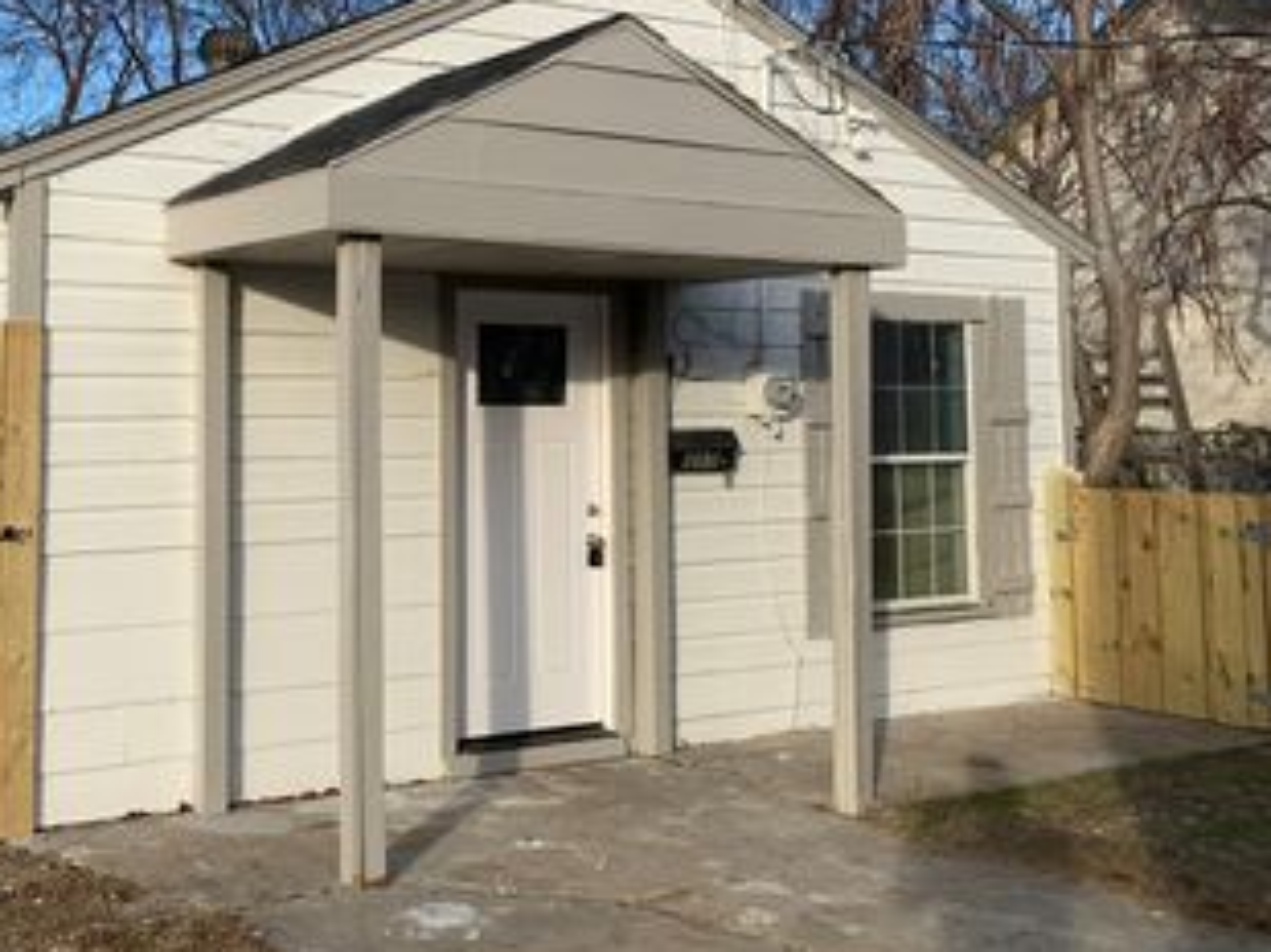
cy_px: 293
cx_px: 328
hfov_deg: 43.5
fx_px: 1541
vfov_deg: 33.9
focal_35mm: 42
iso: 25
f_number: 1.8
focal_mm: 4.25
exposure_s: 1/1250
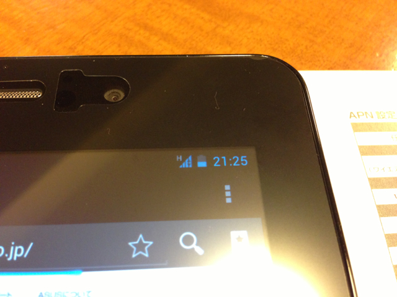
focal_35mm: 33
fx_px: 378
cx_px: 198
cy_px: 148
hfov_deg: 55.4
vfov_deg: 42.9
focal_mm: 4.13
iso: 320
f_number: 2.4
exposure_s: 1/20
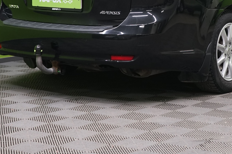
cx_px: 164
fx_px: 741
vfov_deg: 11.8
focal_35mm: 115
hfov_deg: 17.7
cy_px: 5
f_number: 5.6
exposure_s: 1/60
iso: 1250
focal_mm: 49
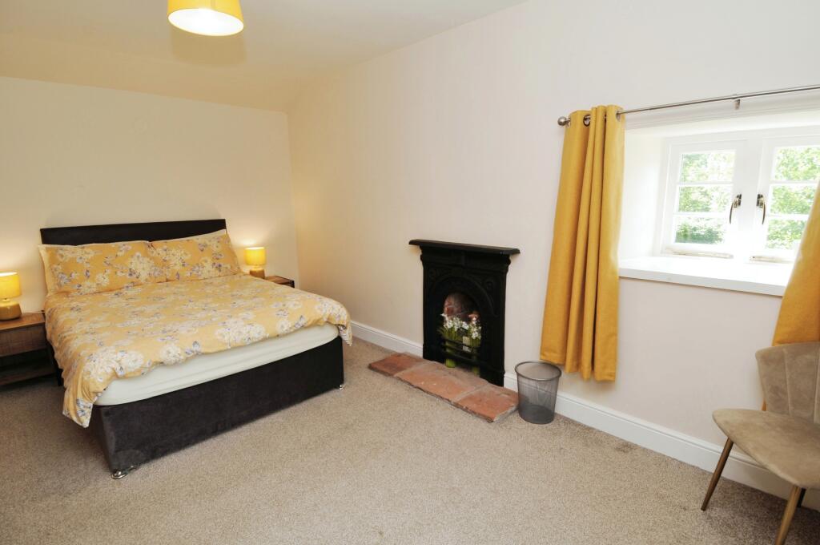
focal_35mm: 18
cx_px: 410
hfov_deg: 90.1
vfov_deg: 67.2
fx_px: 409
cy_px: 272
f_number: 7.1
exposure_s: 1/15
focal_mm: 12
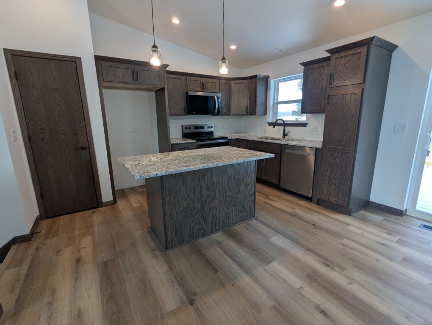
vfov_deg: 78.2
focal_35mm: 16
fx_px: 200
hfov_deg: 94.4
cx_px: 216
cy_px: 162
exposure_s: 1/60
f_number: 2.2
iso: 40
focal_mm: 2.35
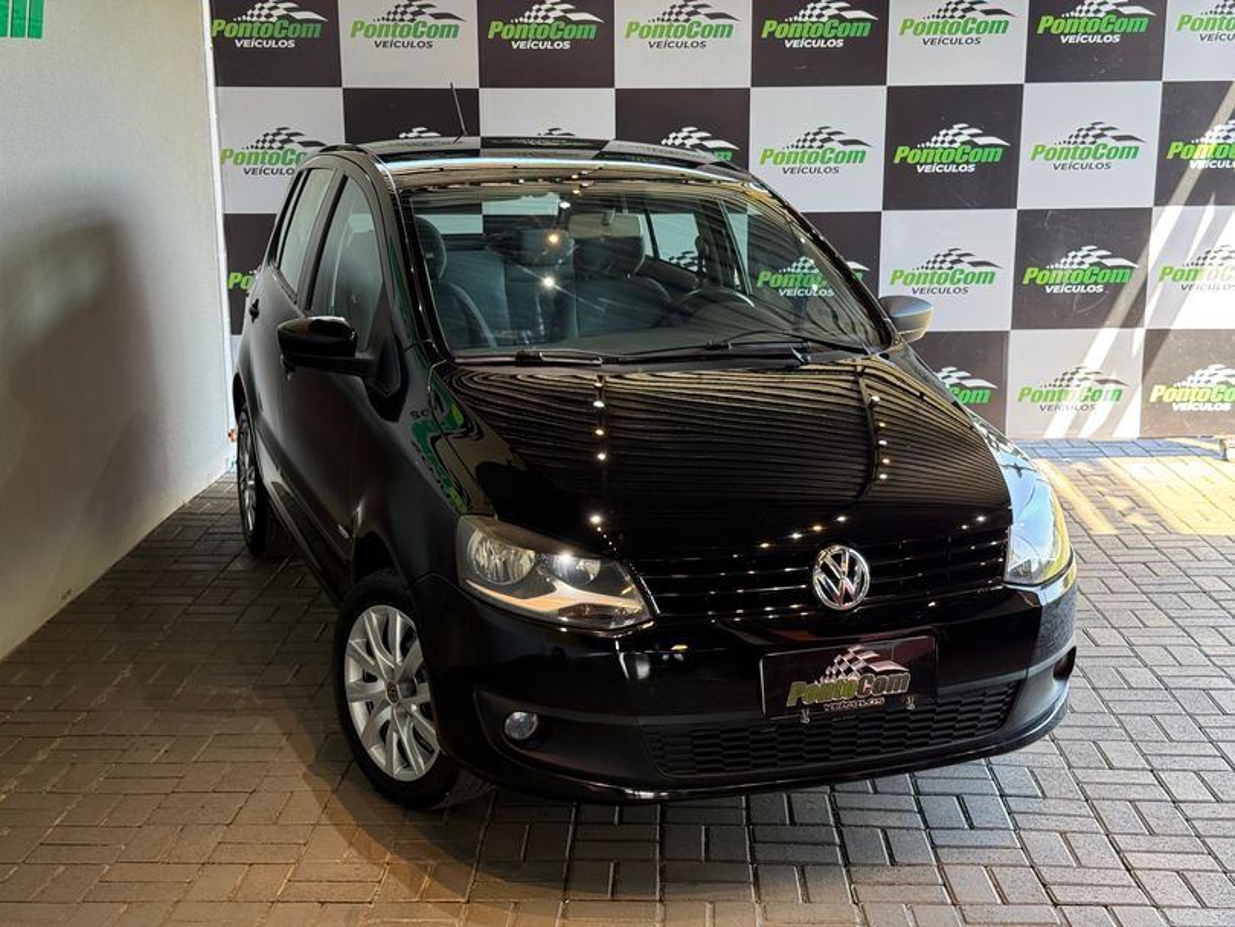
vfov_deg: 30.3
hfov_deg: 39.6
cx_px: 618
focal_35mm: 48
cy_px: 464
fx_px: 1713
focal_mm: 6.76
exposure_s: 1/76
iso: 100
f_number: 1.78
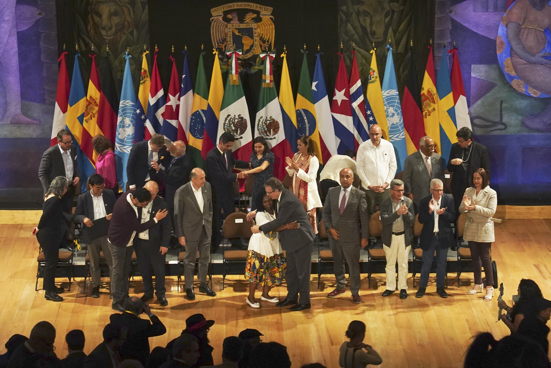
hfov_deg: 19.5
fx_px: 1607
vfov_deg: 13.0
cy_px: 184
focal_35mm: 105
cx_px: 276
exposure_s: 1/80
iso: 3200
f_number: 8
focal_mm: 70
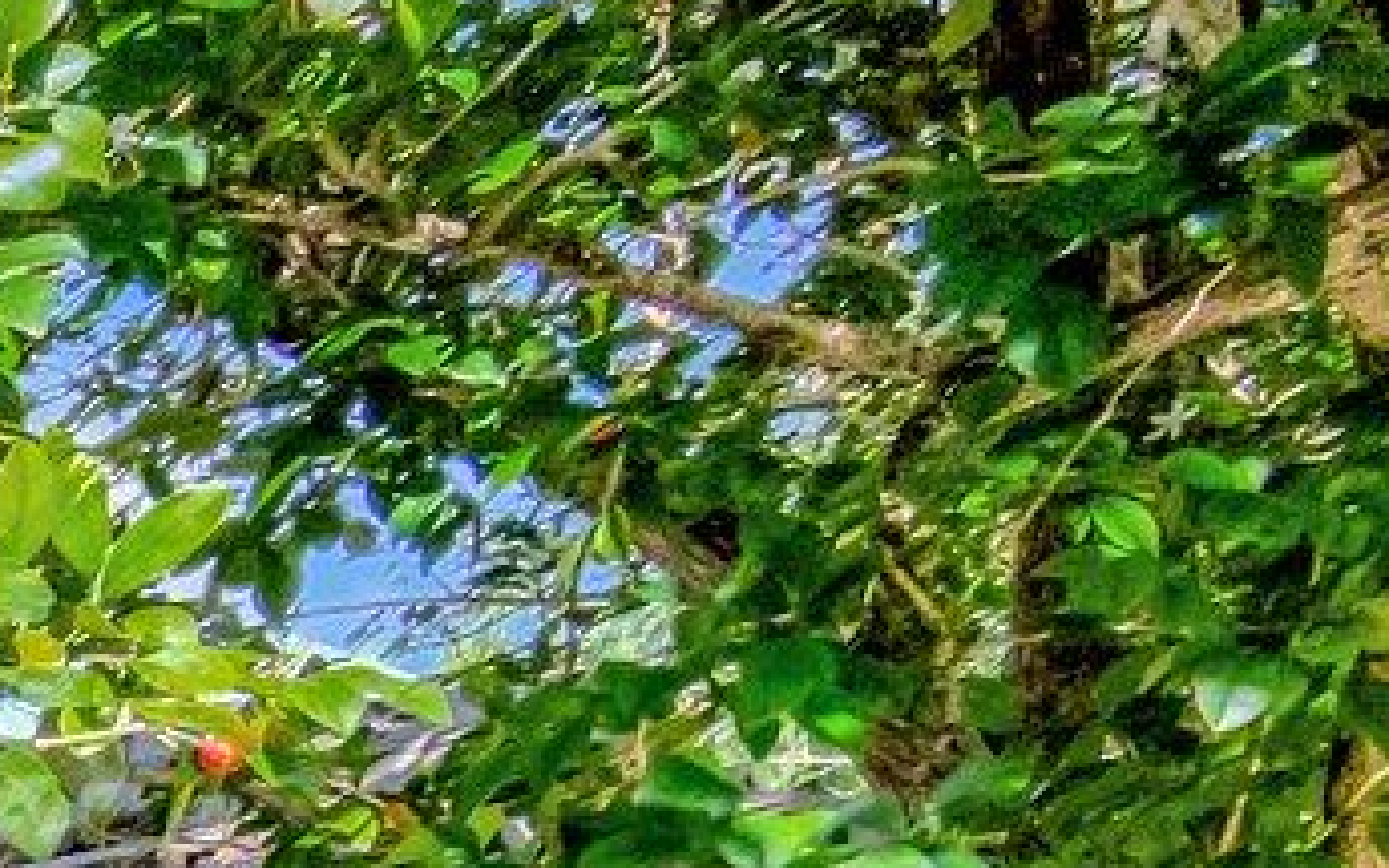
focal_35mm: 91
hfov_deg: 12.0
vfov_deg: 11.3
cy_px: 2241
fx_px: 3445
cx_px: -2637
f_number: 8
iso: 1000
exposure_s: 1/2500
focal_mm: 10
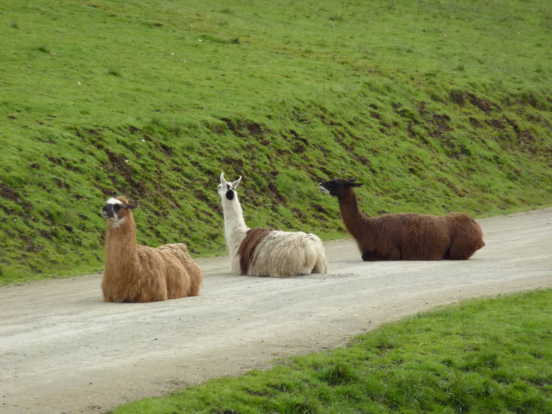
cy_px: 207
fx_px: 4784
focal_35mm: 300
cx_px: 276
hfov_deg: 6.6
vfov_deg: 5.0
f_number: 4.9
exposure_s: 1/500
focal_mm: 49.2
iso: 250
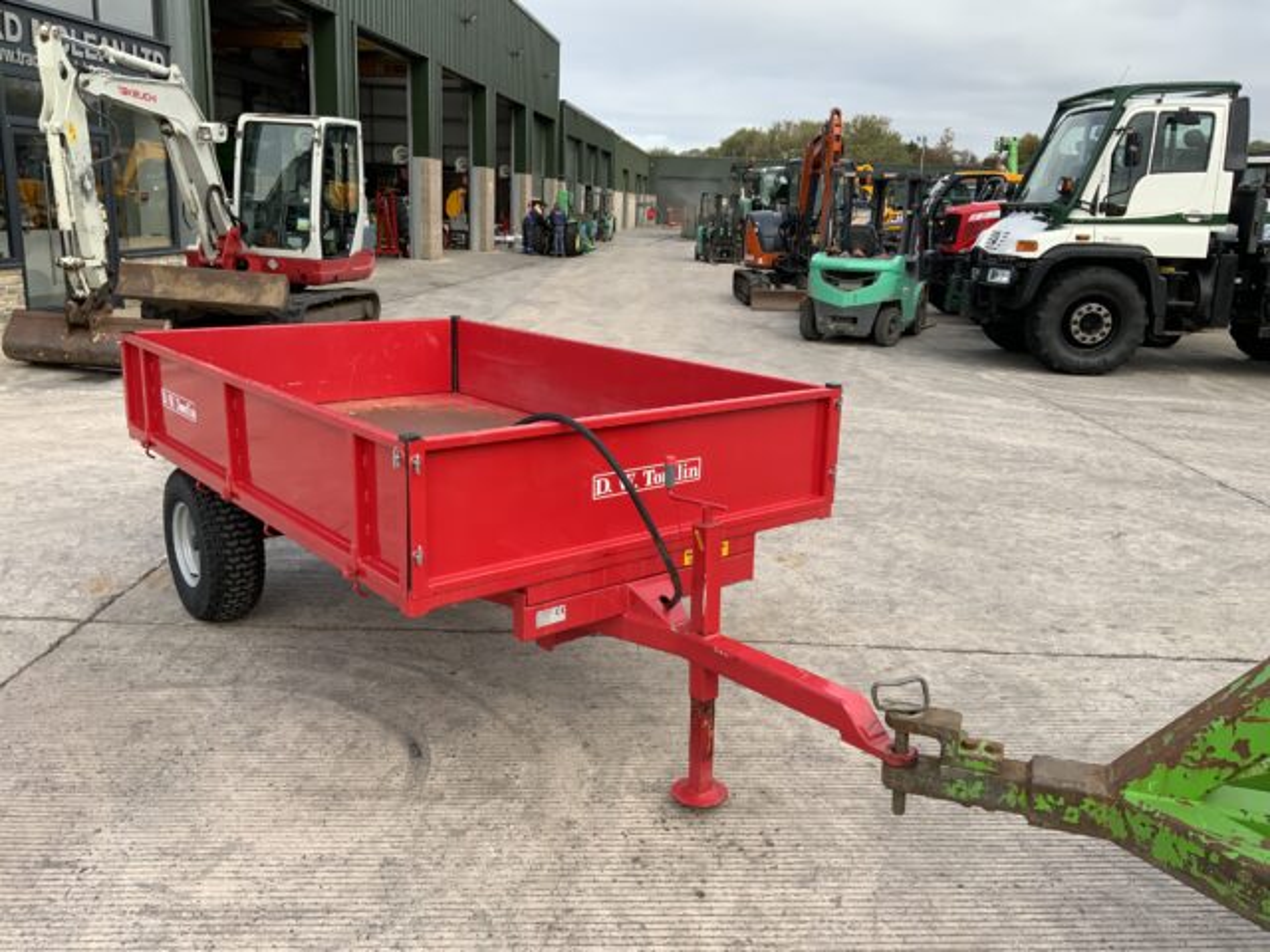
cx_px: 635
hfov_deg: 61.7
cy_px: 476
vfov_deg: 48.2
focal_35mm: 29
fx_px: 1064
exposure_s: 1/439
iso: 16
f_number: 1.8
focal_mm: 3
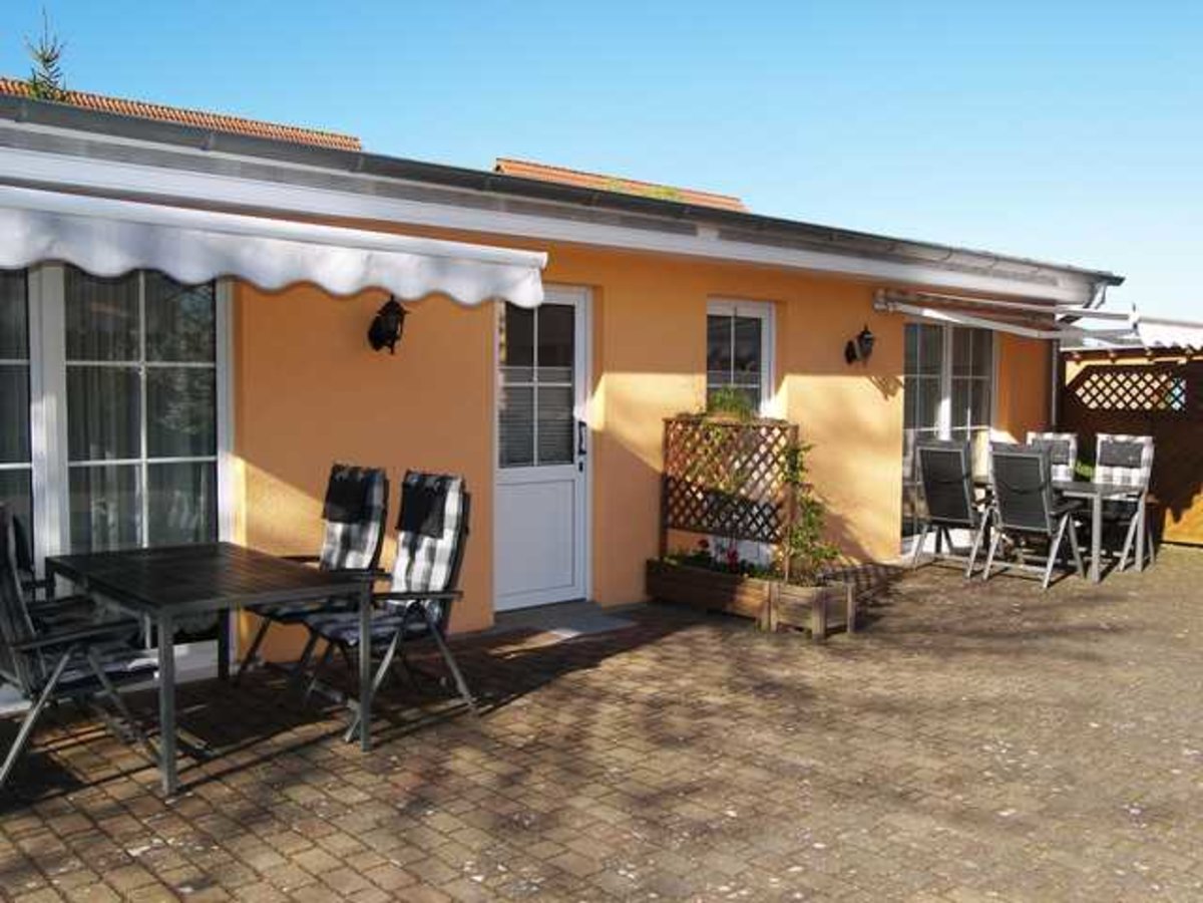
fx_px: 1182
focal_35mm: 34
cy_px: 452
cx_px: 602
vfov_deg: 41.8
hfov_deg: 54.0
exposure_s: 1/500
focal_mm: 7.1
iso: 50
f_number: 3.2
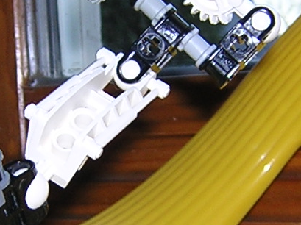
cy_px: 127
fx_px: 1225
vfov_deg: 10.5
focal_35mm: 141
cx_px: 104
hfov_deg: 14.0
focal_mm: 4.7
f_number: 2.6
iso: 100
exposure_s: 1/60.1
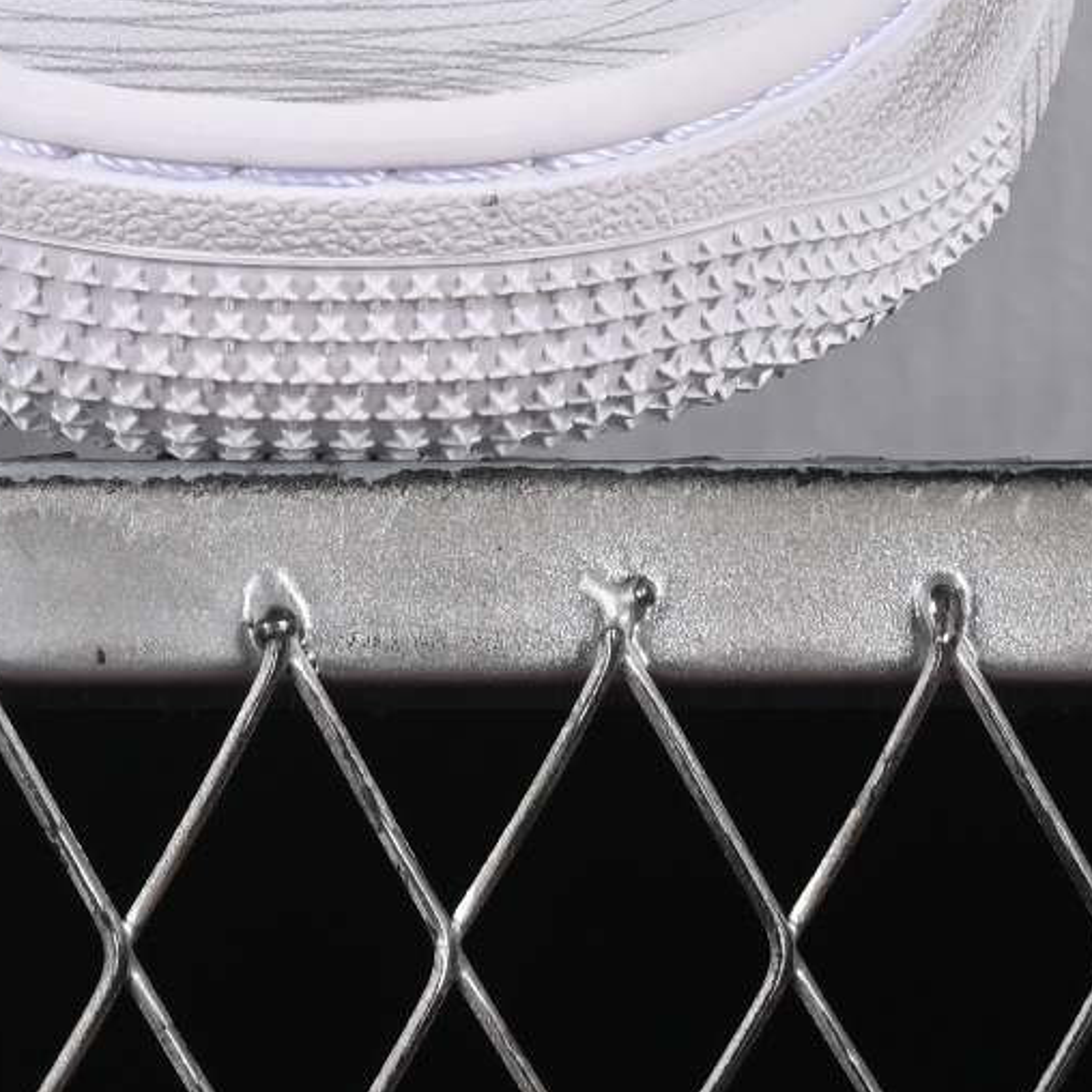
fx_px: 12456
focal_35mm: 349
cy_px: -774
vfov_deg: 5.0
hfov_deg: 5.0
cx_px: -445
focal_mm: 50
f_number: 8
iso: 160
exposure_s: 1/100
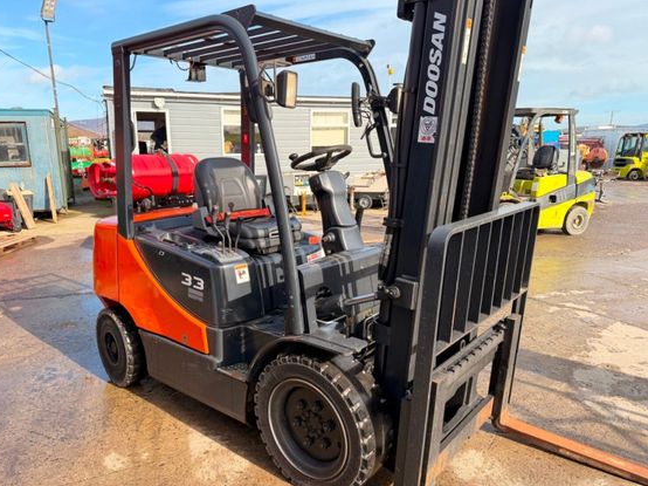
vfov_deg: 53.0
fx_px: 487
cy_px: 262
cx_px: 298
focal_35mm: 26
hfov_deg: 67.2
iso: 100
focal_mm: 6.76
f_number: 1.78
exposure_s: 1/849
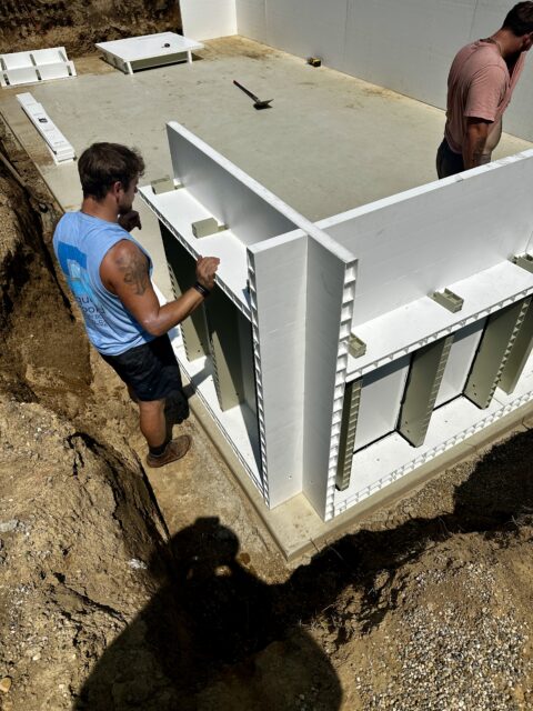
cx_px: 266
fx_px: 493
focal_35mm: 24
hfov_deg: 56.8
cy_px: 356
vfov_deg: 71.6
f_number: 1.78
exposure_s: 1/15625
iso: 80
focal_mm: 6.86
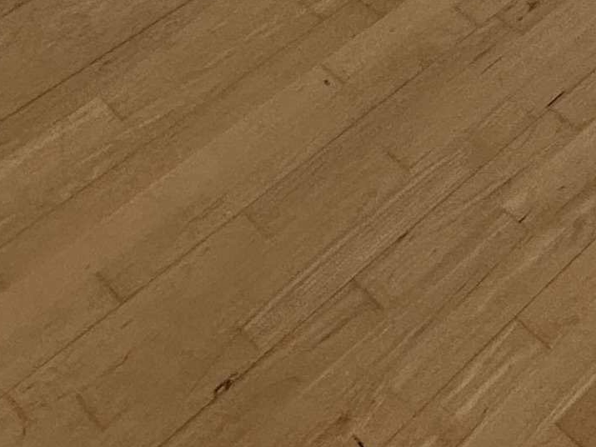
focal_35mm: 79
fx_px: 1360
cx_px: 1176
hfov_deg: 17.8
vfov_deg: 12.6
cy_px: -740
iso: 80
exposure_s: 1/120
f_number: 2.2
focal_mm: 2.22
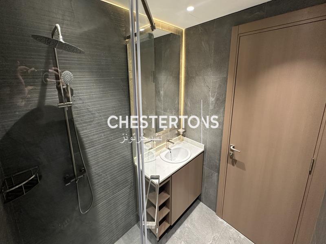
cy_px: 122
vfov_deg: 85.7
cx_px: 163
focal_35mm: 14
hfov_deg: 102.1
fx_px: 132
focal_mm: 2.22
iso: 200
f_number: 2.2
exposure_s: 1/50
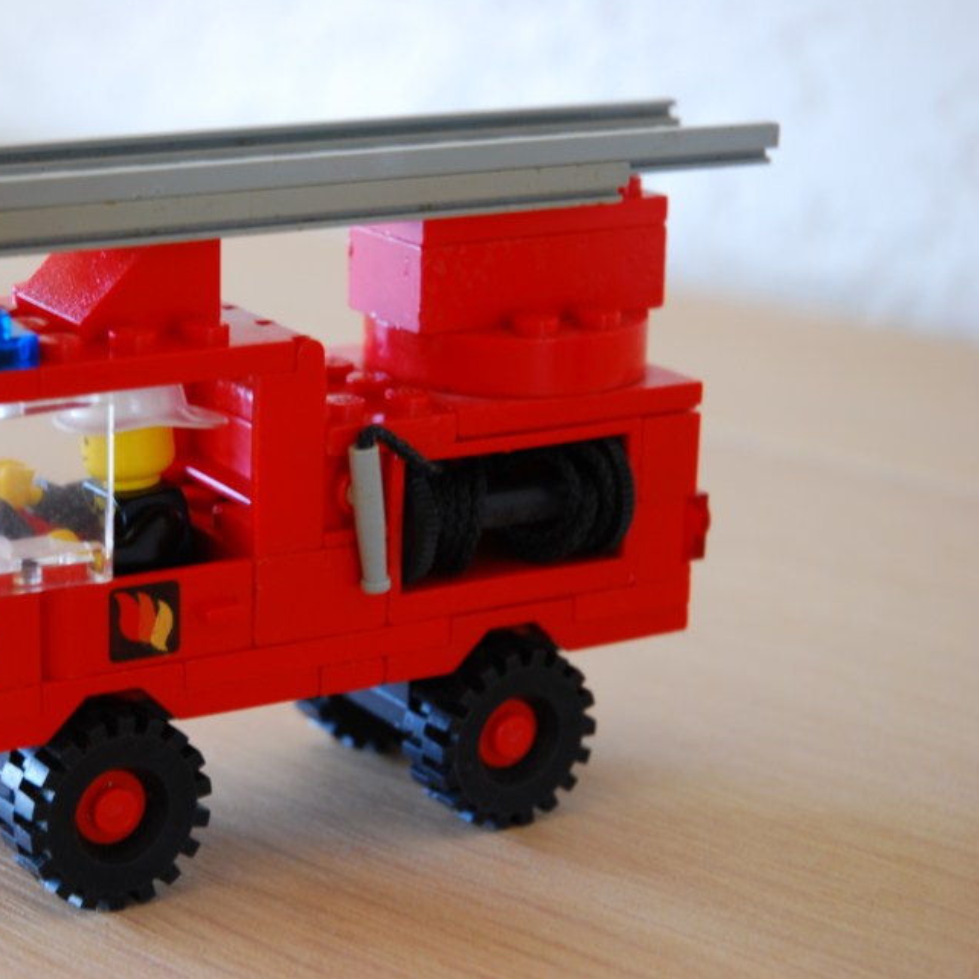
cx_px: 253
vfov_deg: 17.4
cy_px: 486
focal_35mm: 100
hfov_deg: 17.3
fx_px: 3200
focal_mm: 52
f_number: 7.1
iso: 200
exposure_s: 1/5
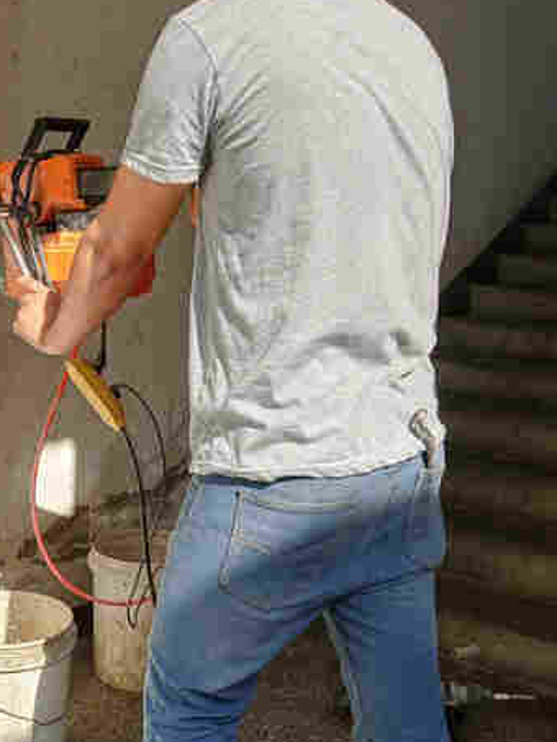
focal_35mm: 47
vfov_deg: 40.3
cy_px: 429
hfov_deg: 30.5
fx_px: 1008
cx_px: 156
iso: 119
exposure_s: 1/2593
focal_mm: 3.95
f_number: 1.8
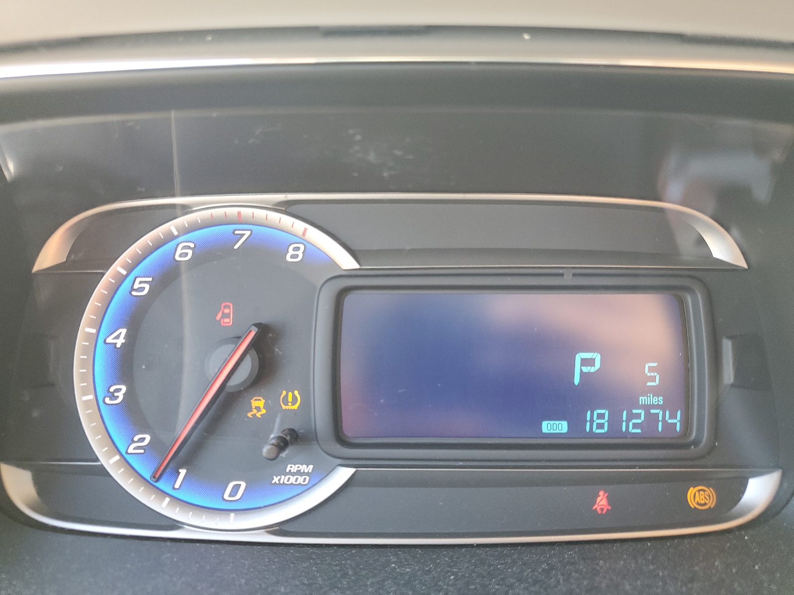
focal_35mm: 26
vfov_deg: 53.1
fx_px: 596
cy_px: 298
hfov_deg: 67.3
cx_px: 397
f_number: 1.5
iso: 109
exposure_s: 1/60.2
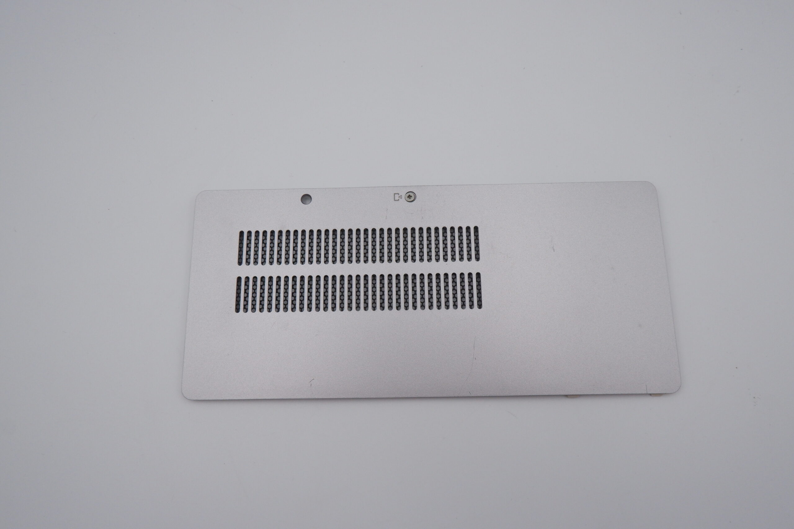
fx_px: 507
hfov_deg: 76.1
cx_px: 397
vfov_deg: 55.1
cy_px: 264
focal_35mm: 23
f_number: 9
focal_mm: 15
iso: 1250
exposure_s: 1/500
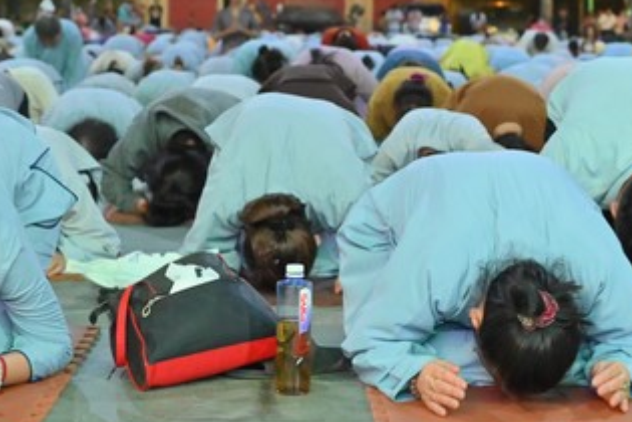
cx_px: 383
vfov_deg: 14.2
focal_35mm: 95
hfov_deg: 21.4
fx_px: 1668
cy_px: 13
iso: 4000
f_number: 5
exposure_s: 1/100
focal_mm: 46
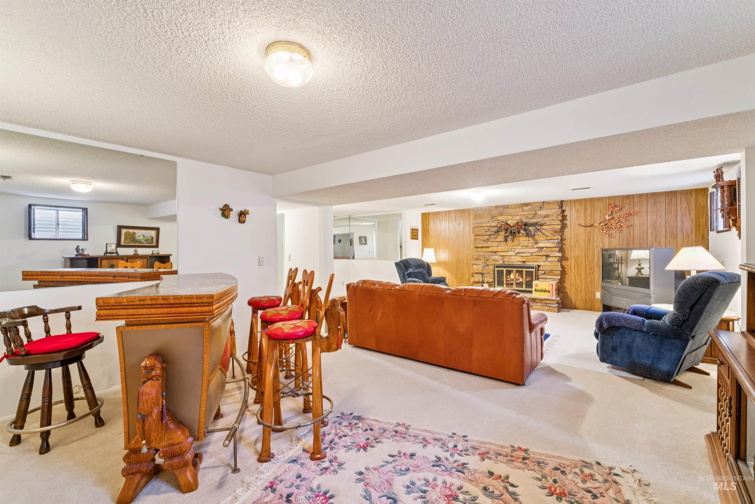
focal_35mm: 15
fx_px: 323
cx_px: 378
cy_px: 252
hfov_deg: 98.9
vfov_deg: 75.9
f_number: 13
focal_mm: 15.4
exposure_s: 2
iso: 400
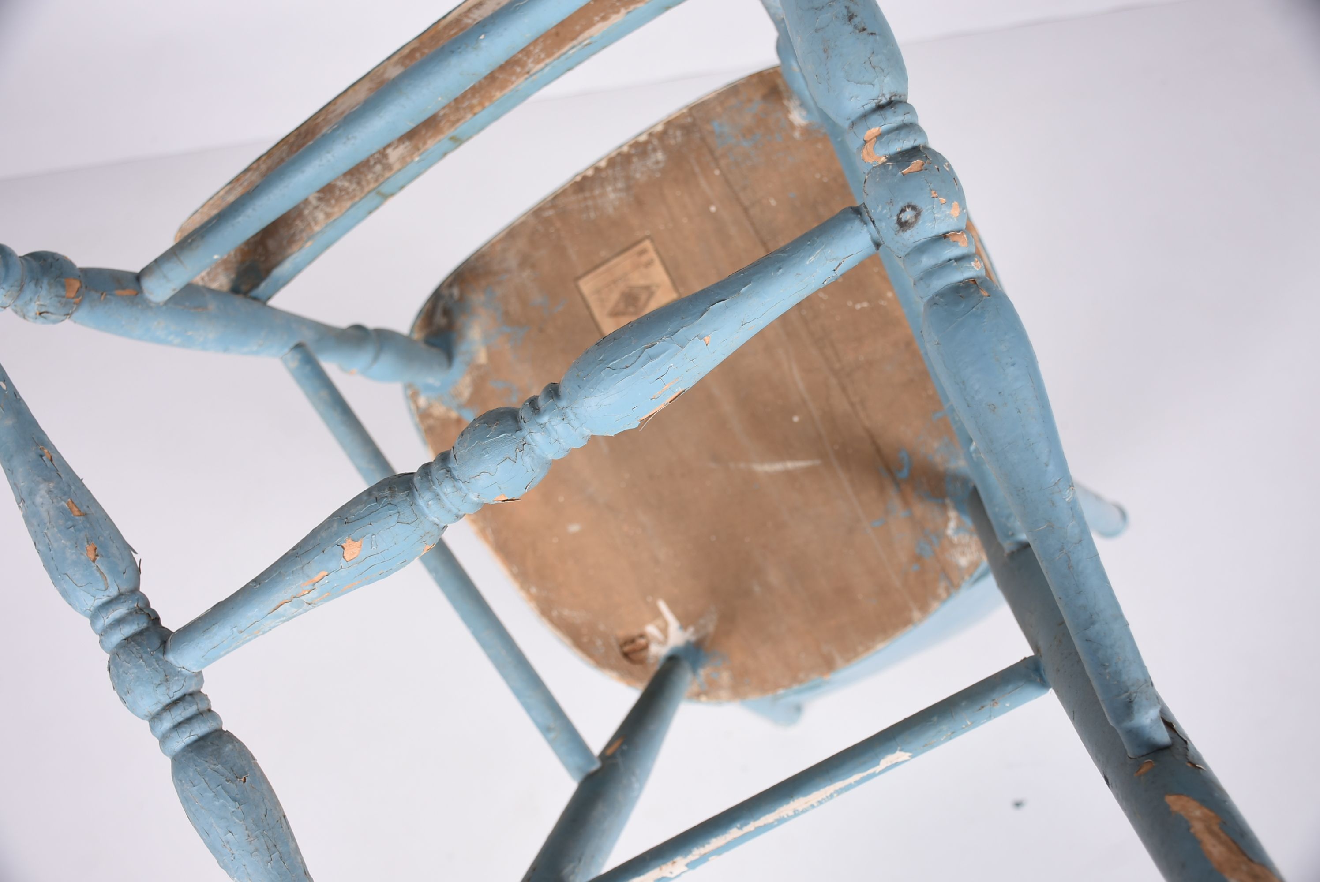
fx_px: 1486
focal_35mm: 40
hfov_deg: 47.9
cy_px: 441
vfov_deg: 33.1
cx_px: 660
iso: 100
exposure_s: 1/60
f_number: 6.3
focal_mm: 27
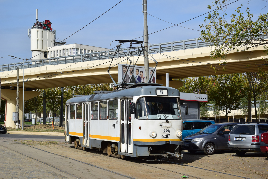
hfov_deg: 29.9
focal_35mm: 68
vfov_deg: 20.2
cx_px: 134
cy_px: 90
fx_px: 503
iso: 200
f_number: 6.3
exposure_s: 1/1000
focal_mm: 45
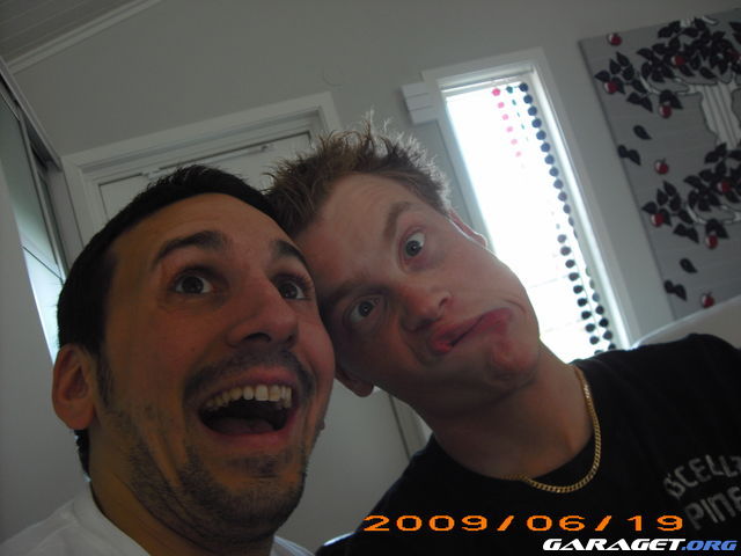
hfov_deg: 50.1
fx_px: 792
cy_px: 278
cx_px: 370
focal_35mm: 37
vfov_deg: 38.7
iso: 100
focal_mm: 6.2
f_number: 2.7
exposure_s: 1/30
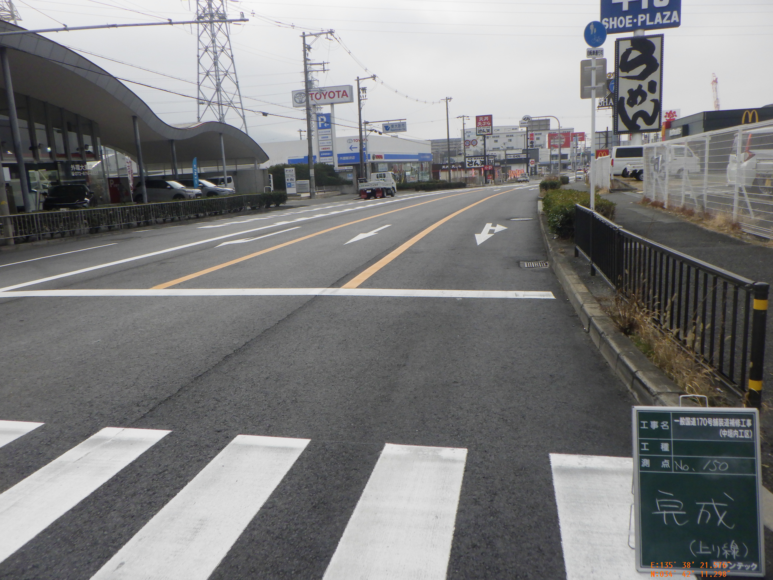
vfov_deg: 49.7
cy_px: 290
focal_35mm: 28
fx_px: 625
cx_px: 386
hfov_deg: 63.4
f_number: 4.2
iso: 250
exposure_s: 1/1500
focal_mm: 5
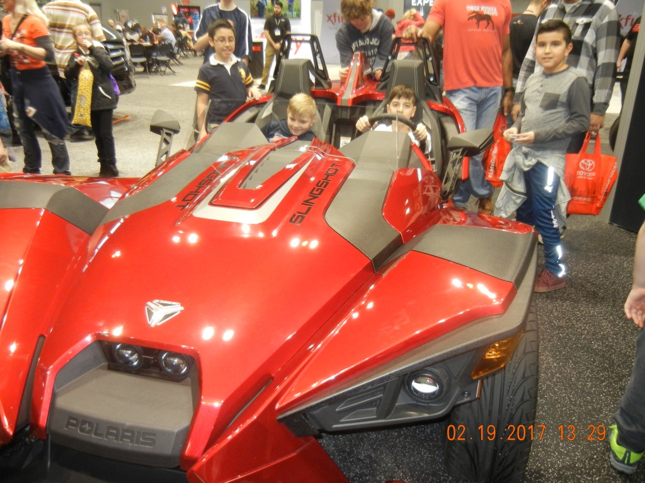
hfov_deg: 60.0
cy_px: 242
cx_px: 322
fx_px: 559
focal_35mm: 30
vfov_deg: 46.8
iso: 400
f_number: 3.5
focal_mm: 5.4
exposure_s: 1/26.8
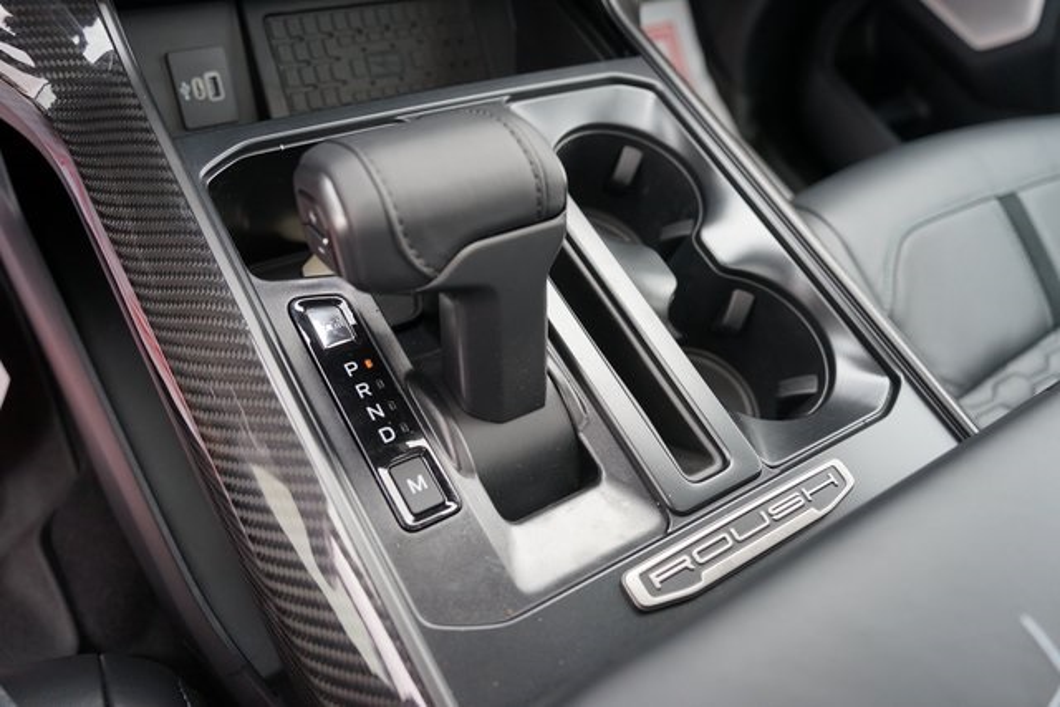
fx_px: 825
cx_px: 530
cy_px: 354
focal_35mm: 28
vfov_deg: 46.4
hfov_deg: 65.5
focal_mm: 28
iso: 1000
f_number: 4
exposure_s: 1/160
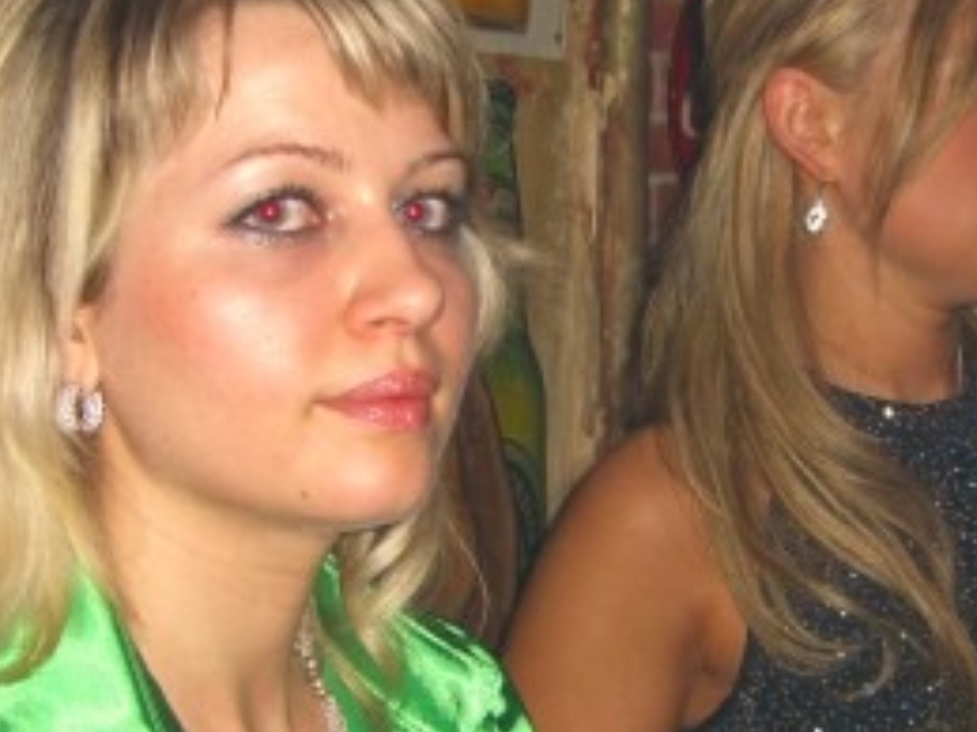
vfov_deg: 16.8
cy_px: 404
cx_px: 649
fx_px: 2483
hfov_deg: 22.2
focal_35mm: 88
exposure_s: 1/60
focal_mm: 7.9
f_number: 2.8
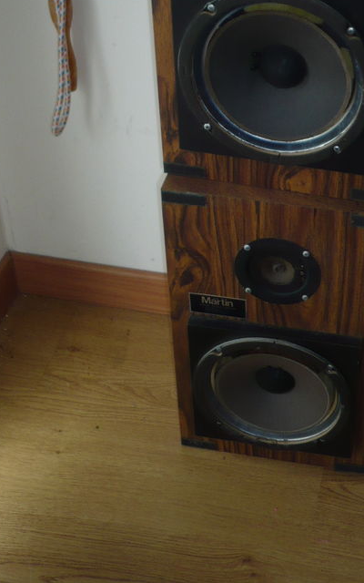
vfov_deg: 34.2
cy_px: 128
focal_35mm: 58
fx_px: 921
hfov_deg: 21.9
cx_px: 313
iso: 100
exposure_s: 1/30
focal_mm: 5.8
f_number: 2.8
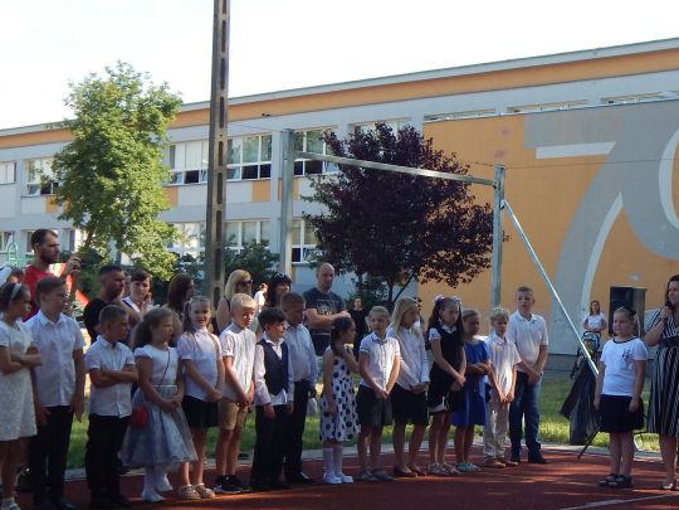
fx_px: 1412
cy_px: 302
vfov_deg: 20.4
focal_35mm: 72
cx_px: 605
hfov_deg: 26.2
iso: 125
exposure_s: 1/400
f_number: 3.4
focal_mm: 6.8
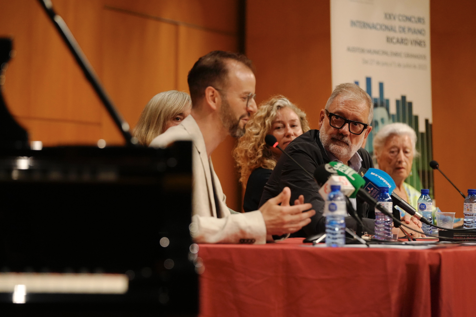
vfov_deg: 9.3
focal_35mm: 148
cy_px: 158
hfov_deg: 13.9
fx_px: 1957
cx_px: 238
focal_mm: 148
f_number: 4
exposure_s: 1/200
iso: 4000
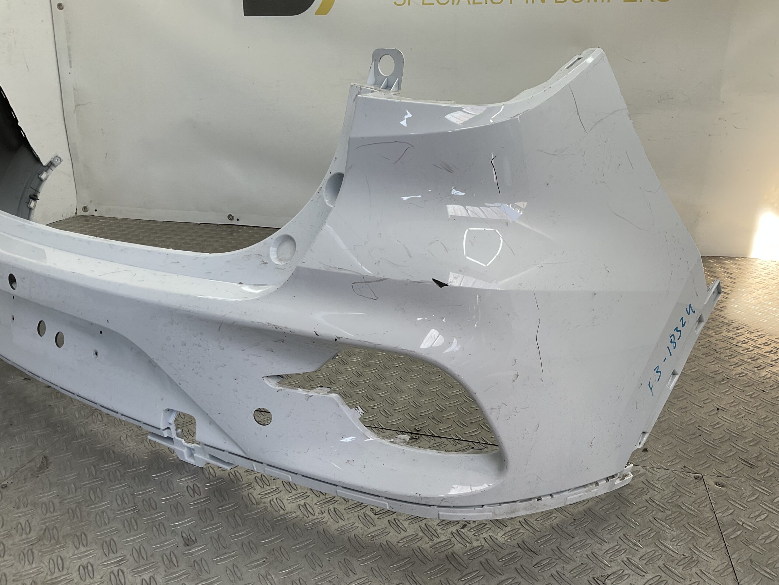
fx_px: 653
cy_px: 292
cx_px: 390
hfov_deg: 61.7
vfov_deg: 48.2
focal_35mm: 29
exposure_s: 1/231
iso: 16
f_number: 1.8
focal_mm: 3
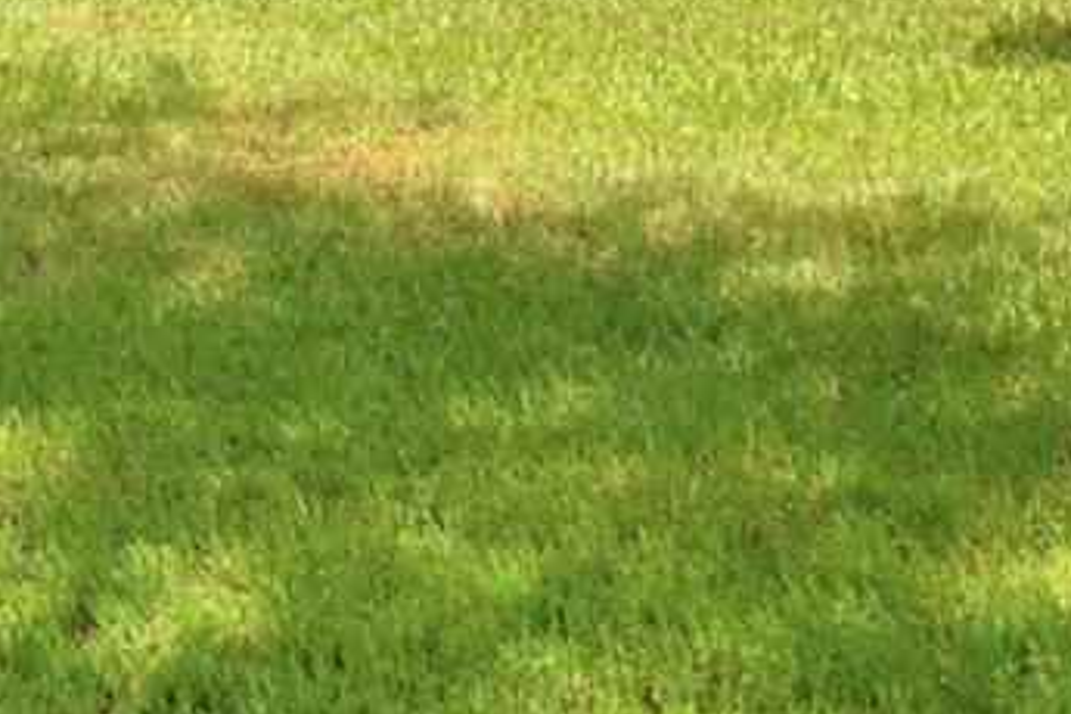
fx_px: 4135
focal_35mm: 139
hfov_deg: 12.4
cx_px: -1295
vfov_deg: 9.4
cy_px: -602
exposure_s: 1/500
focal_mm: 20
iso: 100
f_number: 5.6
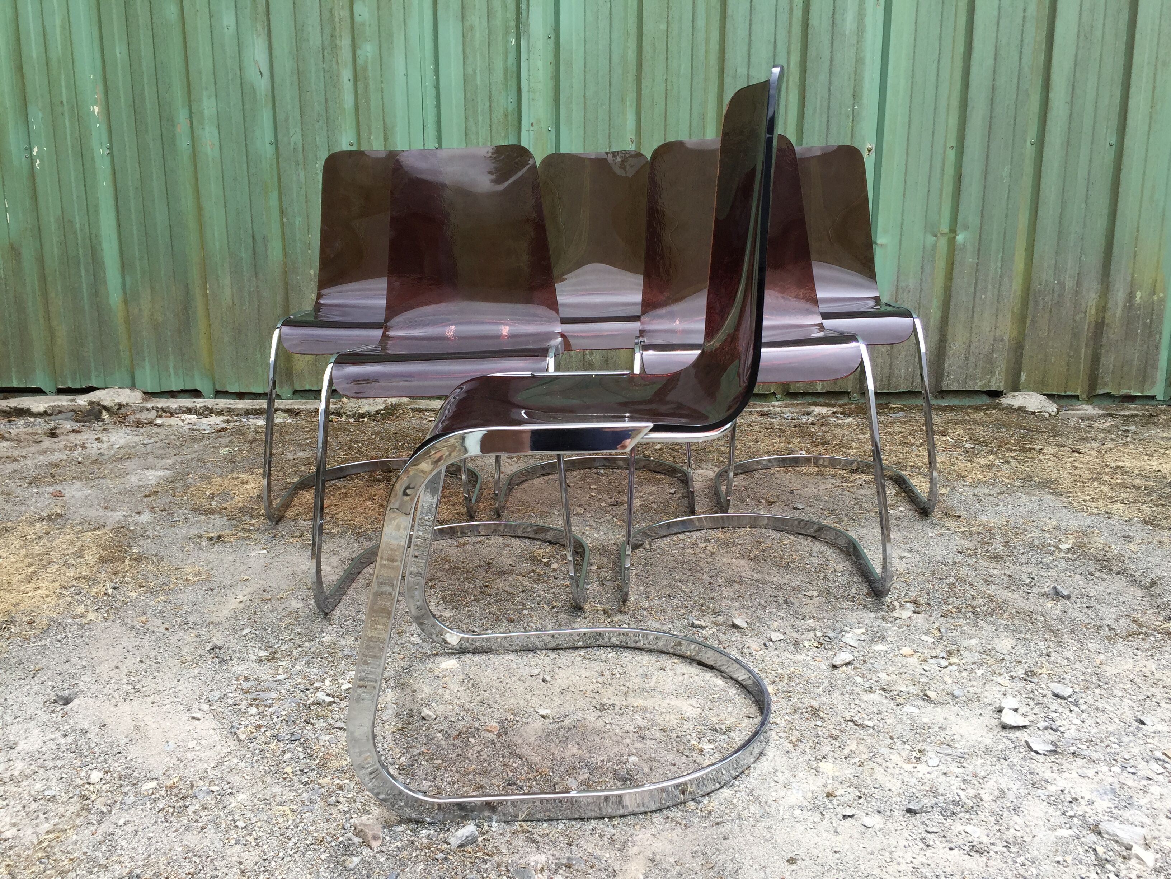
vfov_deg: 48.2
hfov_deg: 61.7
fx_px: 981
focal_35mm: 29
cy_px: 440
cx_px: 586
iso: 32
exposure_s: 1/659
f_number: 2.2
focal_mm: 4.15
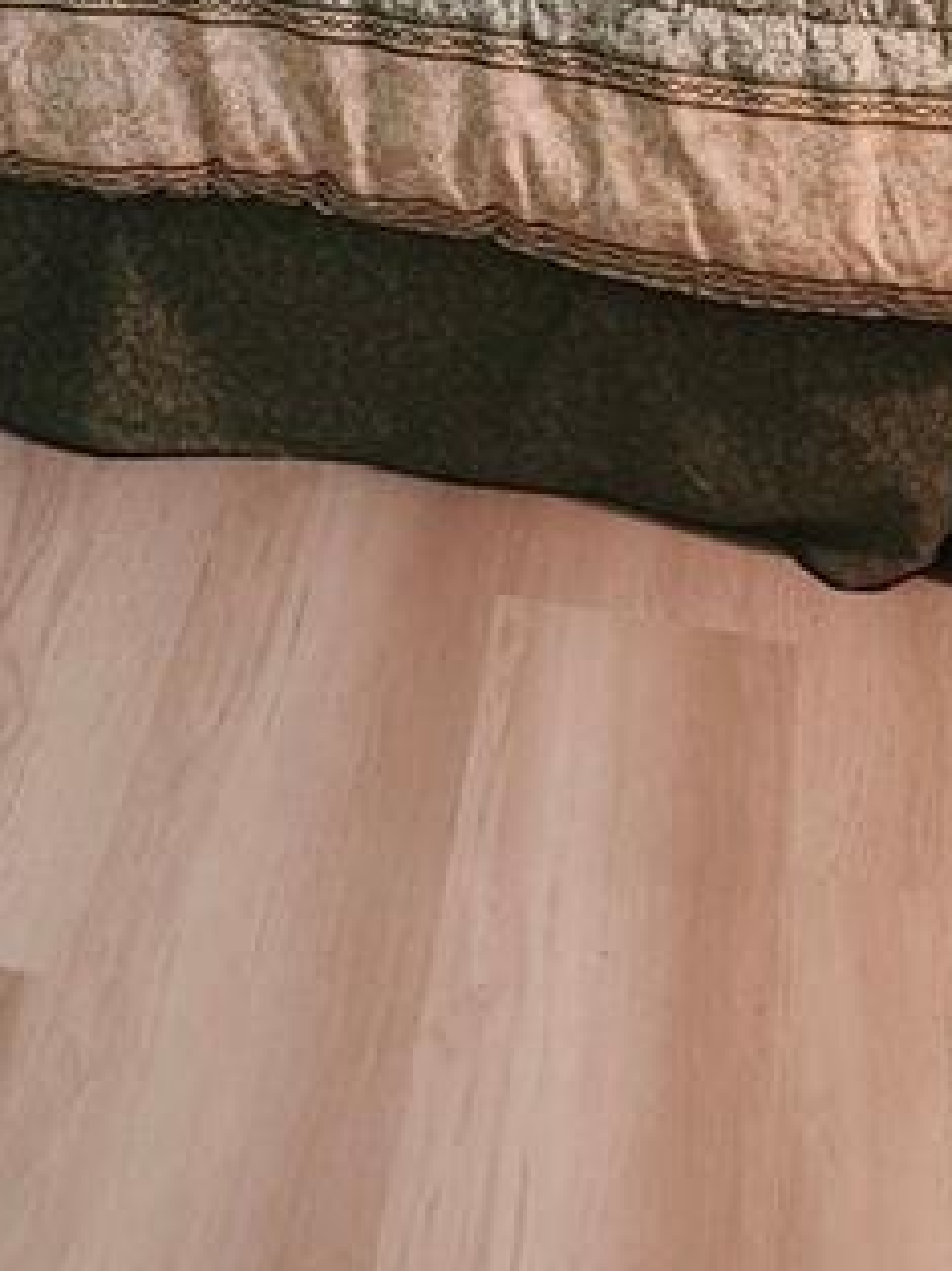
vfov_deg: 18.8
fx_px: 3231
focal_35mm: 88
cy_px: -797
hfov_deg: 16.5
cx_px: 32
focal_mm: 5.54
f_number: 1.8
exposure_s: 1/120
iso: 640
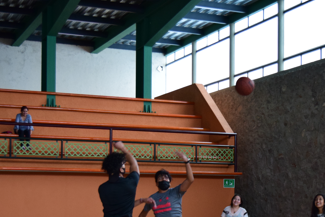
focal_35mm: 77
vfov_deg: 17.5
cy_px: 188
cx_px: 219
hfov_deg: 26.2
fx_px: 695
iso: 1100
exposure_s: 1/160
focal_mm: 28
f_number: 4.5
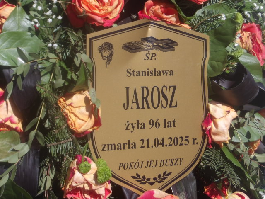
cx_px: 132
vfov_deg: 13.7
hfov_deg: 18.2
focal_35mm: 108
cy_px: 100
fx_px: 827
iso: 100
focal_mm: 19.6
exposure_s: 1/393
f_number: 6.6
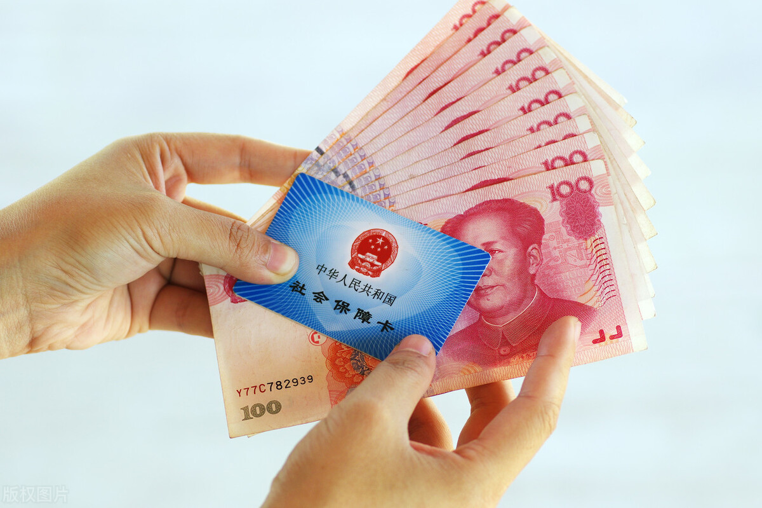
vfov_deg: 9.1
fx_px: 3174
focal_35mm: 150
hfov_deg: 13.7
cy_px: 254
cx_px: 381
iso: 160
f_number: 4
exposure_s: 1/250
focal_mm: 100
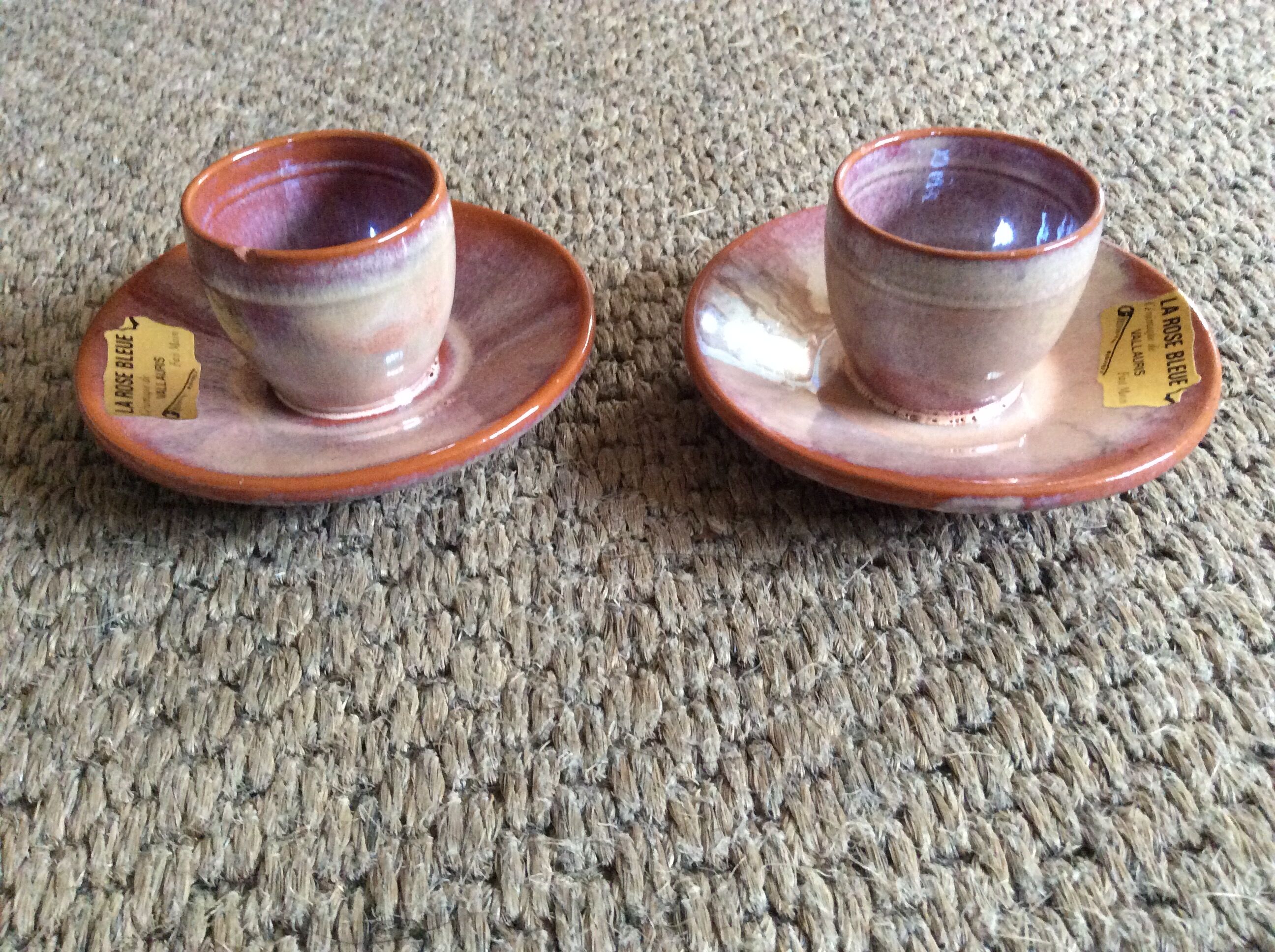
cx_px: 638
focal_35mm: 32
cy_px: 476
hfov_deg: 56.9
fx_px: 1177
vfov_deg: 44.1
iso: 250
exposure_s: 1/20
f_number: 2.4
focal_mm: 3.3
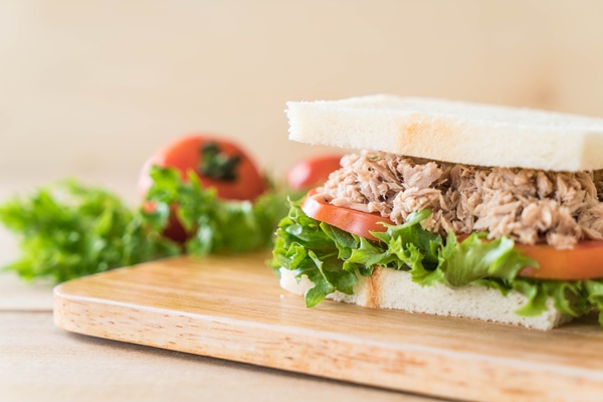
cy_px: 201
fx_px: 1172
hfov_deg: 28.8
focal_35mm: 70
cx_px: 302
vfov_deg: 19.5
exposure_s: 1/100
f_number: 5.6
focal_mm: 70
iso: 100
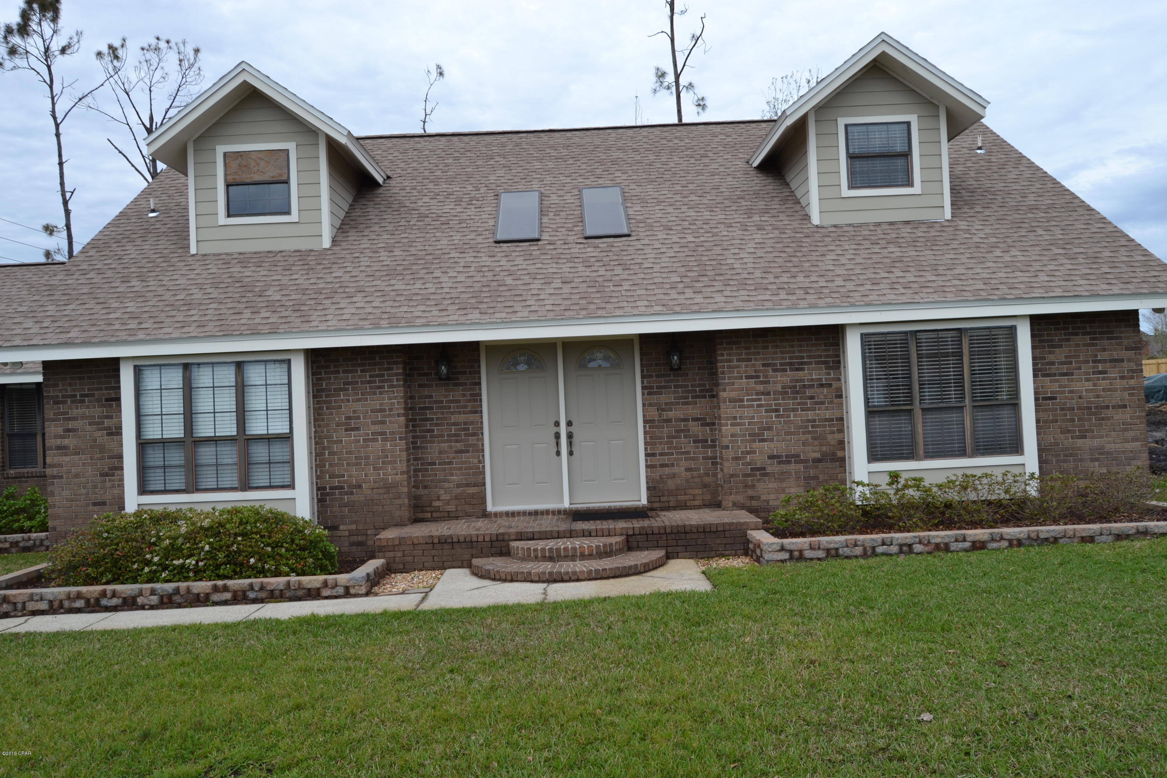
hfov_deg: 67.4
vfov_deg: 47.9
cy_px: 389
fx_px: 875
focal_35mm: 27
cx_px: 584
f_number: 8
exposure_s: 1/250
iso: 100
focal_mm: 18
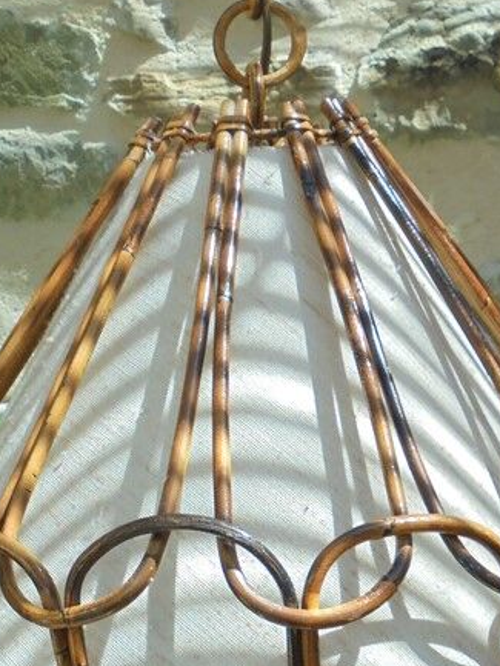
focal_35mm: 79
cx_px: 248
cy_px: 255
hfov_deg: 18.7
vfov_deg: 24.6
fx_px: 1521
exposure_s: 1/200
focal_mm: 6.9
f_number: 4.2
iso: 100
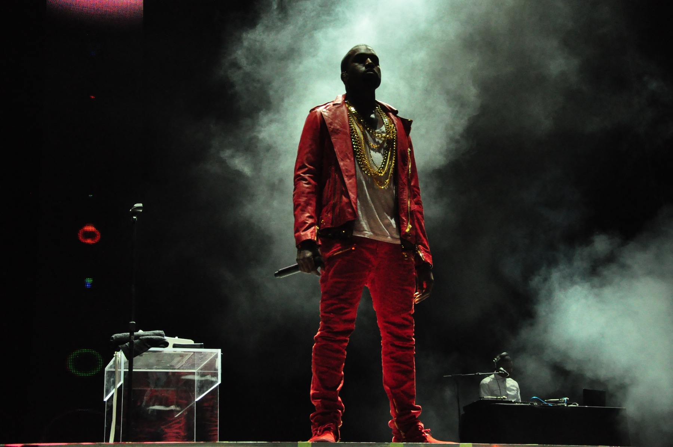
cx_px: 336
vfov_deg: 22.6
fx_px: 1120
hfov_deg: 33.4
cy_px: 224
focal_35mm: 60
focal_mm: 40
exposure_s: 1/160
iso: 3200
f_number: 5
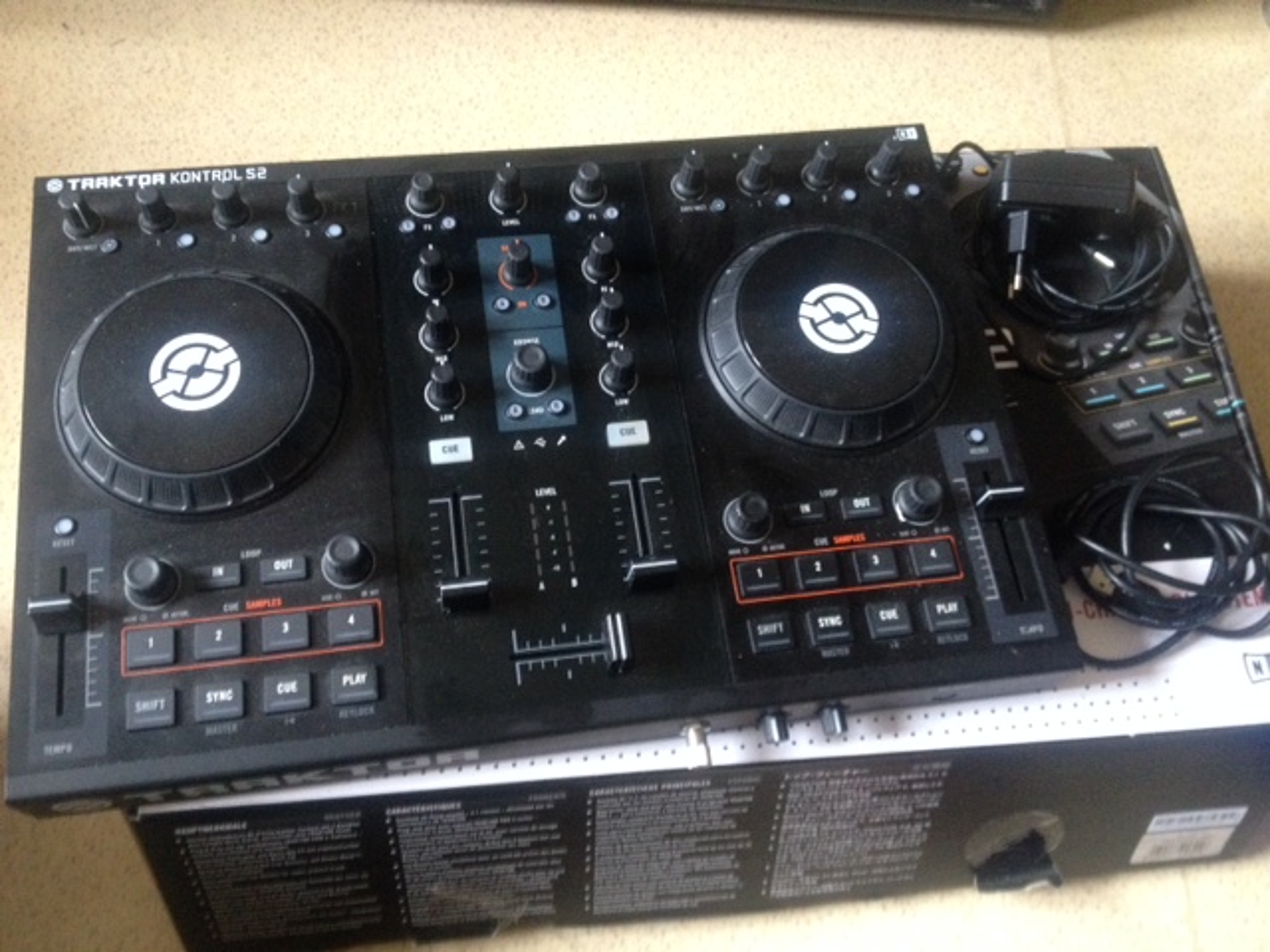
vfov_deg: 40.7
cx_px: 635
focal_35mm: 35
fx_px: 1284
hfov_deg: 52.6
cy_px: 476
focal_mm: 4.28
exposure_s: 1/17
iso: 400
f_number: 2.4
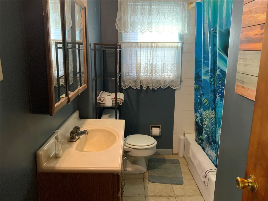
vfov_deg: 48.2
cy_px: 100
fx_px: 225
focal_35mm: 29
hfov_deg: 61.7
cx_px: 134
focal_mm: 3
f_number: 1.8
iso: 250
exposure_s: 1/60
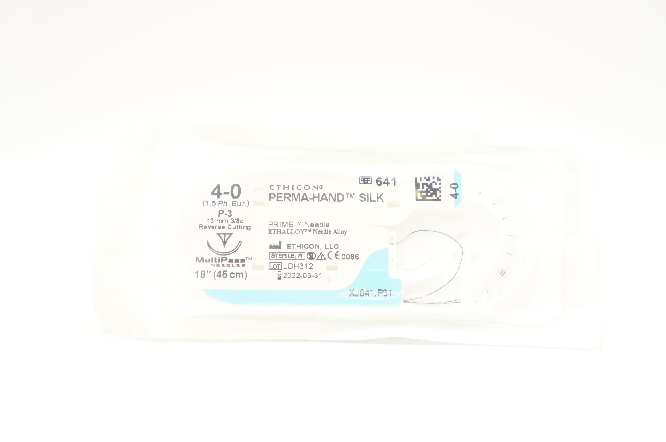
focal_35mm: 46
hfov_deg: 42.4
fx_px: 859
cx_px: 333
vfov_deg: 28.9
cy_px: 221
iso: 400
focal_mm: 31
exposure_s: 1/40
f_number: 4.5
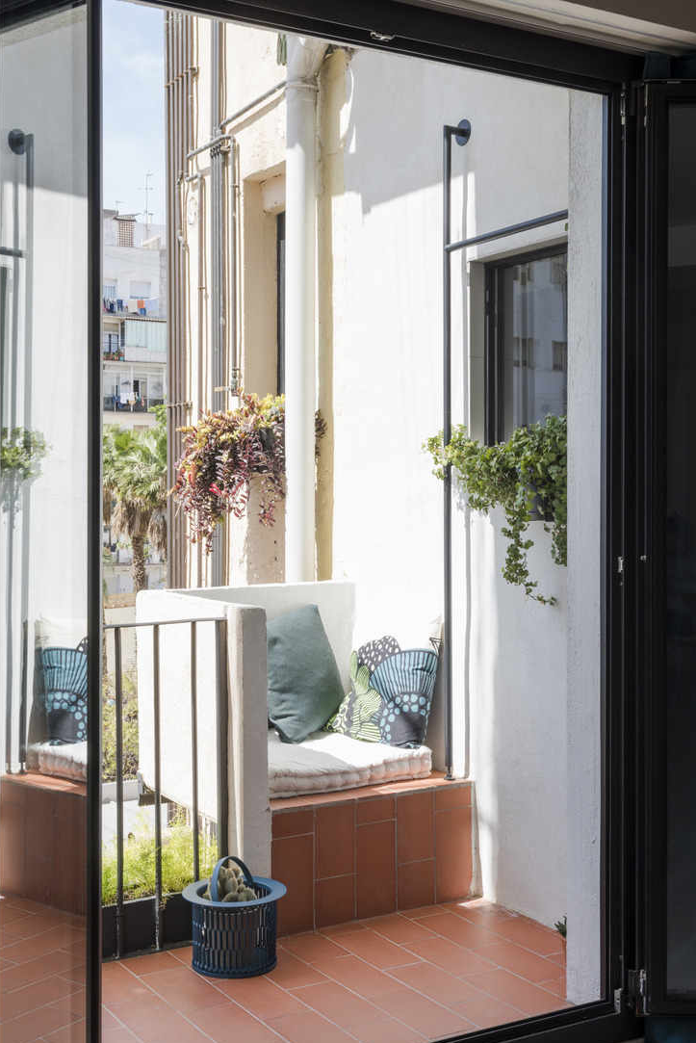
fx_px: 1188
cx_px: 326
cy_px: 539
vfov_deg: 47.4
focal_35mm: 41
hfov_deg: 32.7
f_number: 14
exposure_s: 1/25
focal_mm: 38
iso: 100
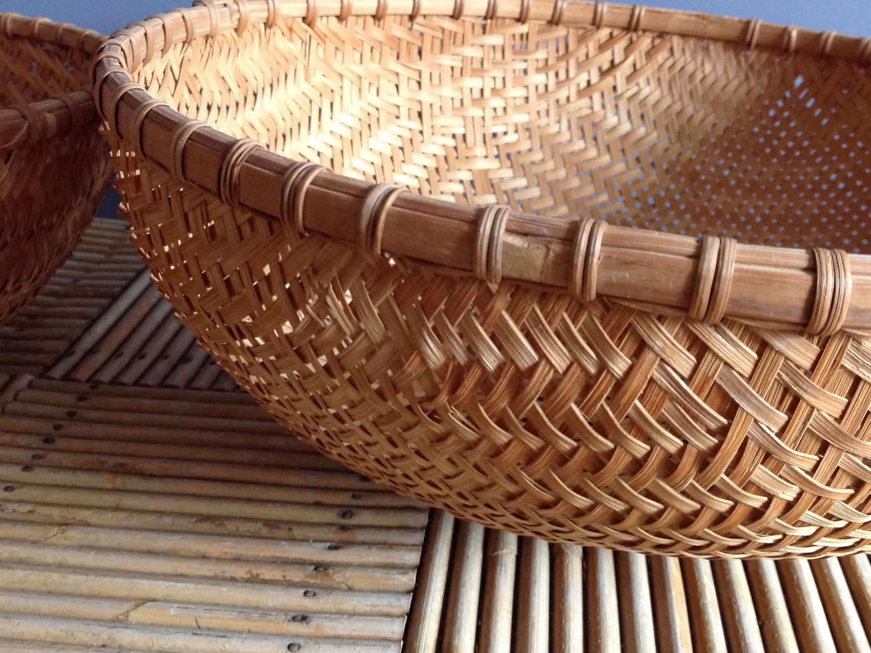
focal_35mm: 43
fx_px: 1082
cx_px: 526
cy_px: 267
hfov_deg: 43.6
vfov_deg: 33.5
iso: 160
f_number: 2.4
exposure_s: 1/15
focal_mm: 4.28
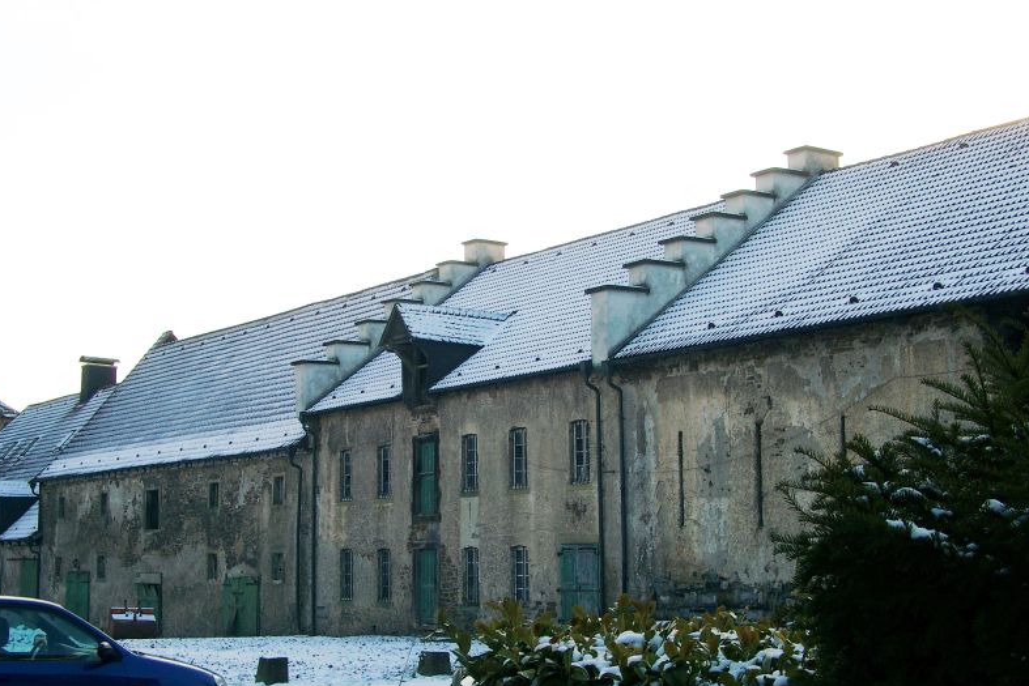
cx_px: 509
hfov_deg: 35.6
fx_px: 1601
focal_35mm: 56
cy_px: 371
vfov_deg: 24.2
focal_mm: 11.05
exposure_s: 1/397
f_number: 4
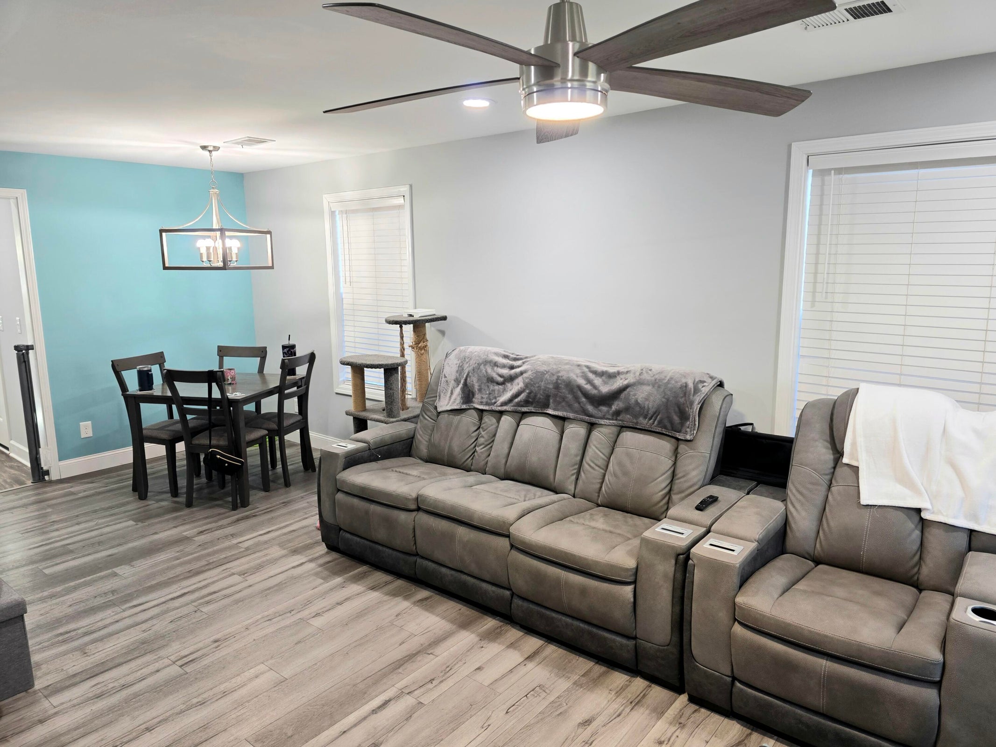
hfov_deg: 73.9
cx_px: 498
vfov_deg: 58.9
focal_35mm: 23
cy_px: 374
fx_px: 662
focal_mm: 6.3
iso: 80
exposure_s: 1/51.3
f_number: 1.7
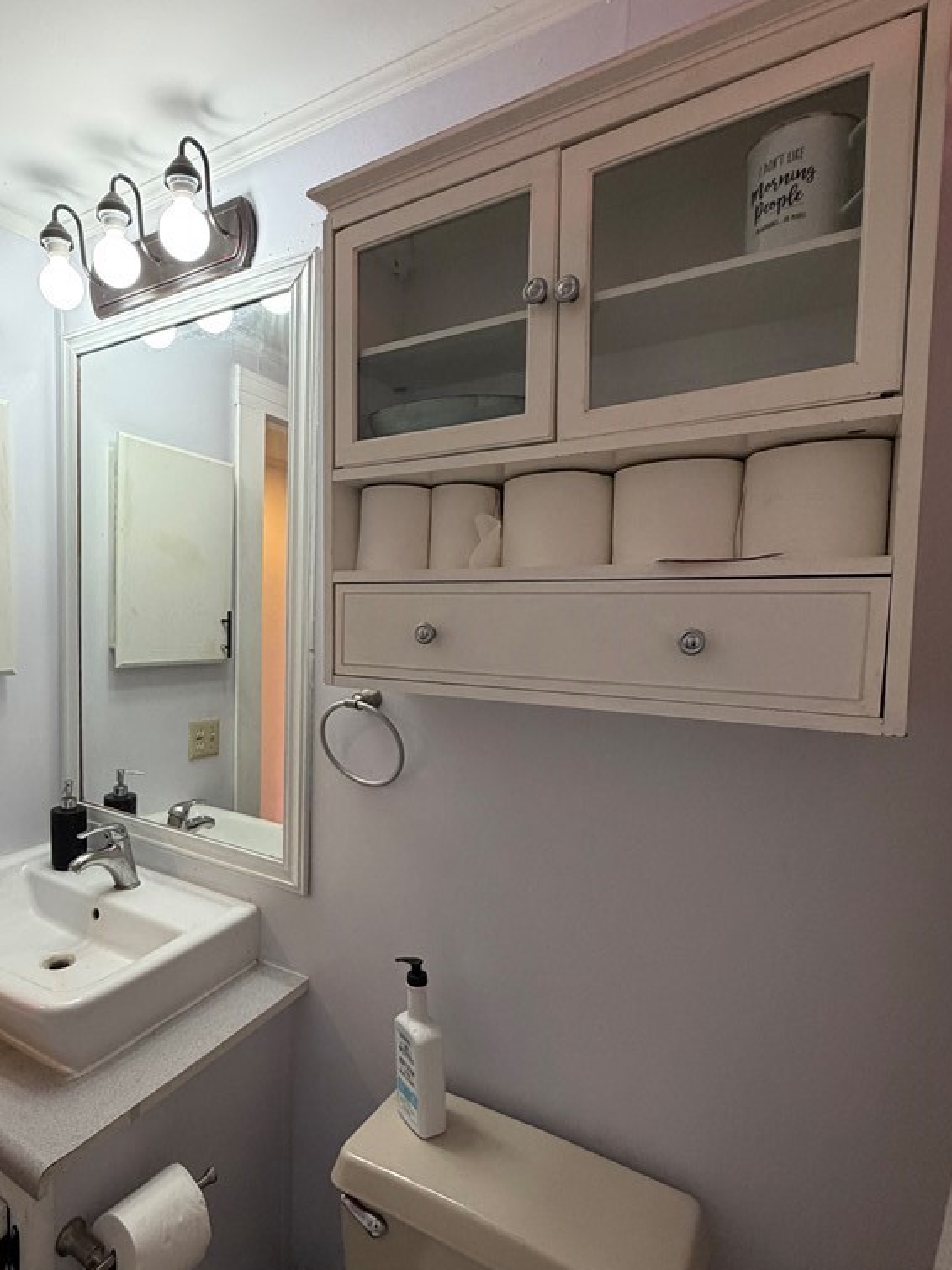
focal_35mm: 19
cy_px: 676
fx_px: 697
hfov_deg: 67.5
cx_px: 350
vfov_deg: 84.6
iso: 320
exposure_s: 1/120
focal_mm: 2.22
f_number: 2.2
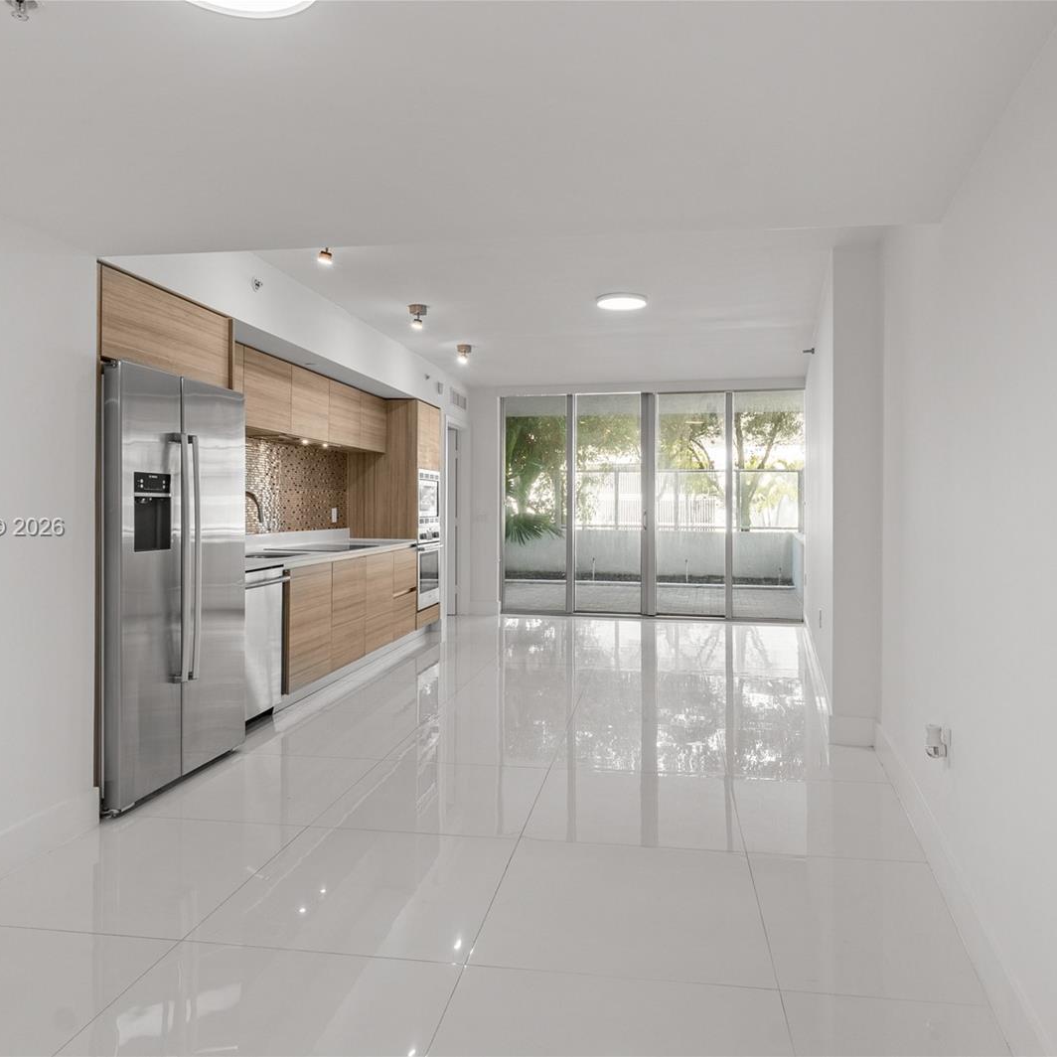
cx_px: 549
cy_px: 528
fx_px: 795
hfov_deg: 67.2
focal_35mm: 23
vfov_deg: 67.3
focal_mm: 12
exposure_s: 1/5
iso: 100
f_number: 8
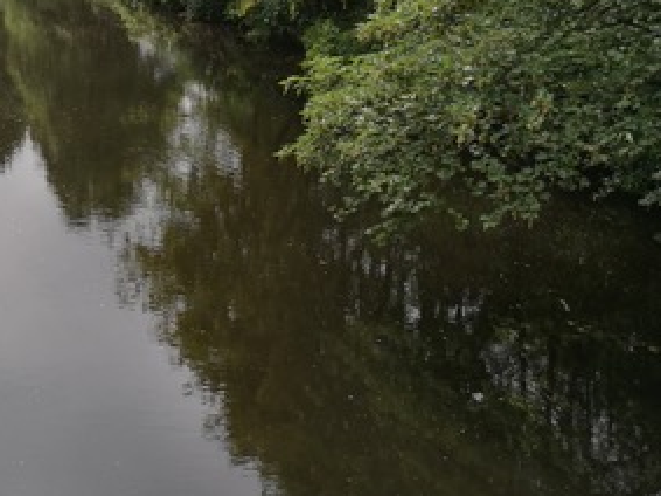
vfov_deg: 23.5
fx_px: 1164
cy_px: 68
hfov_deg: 29.0
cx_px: -49
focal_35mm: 61
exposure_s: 1/423
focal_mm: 4.5
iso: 50
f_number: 2.2
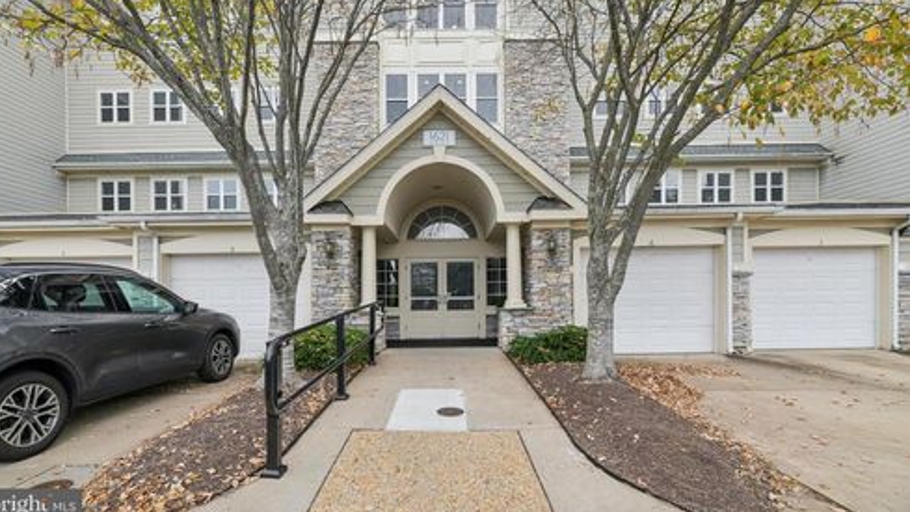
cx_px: 447
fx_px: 362
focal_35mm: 15
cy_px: 211
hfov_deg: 103.0
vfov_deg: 70.0
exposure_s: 1/100
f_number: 8
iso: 100
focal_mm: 14
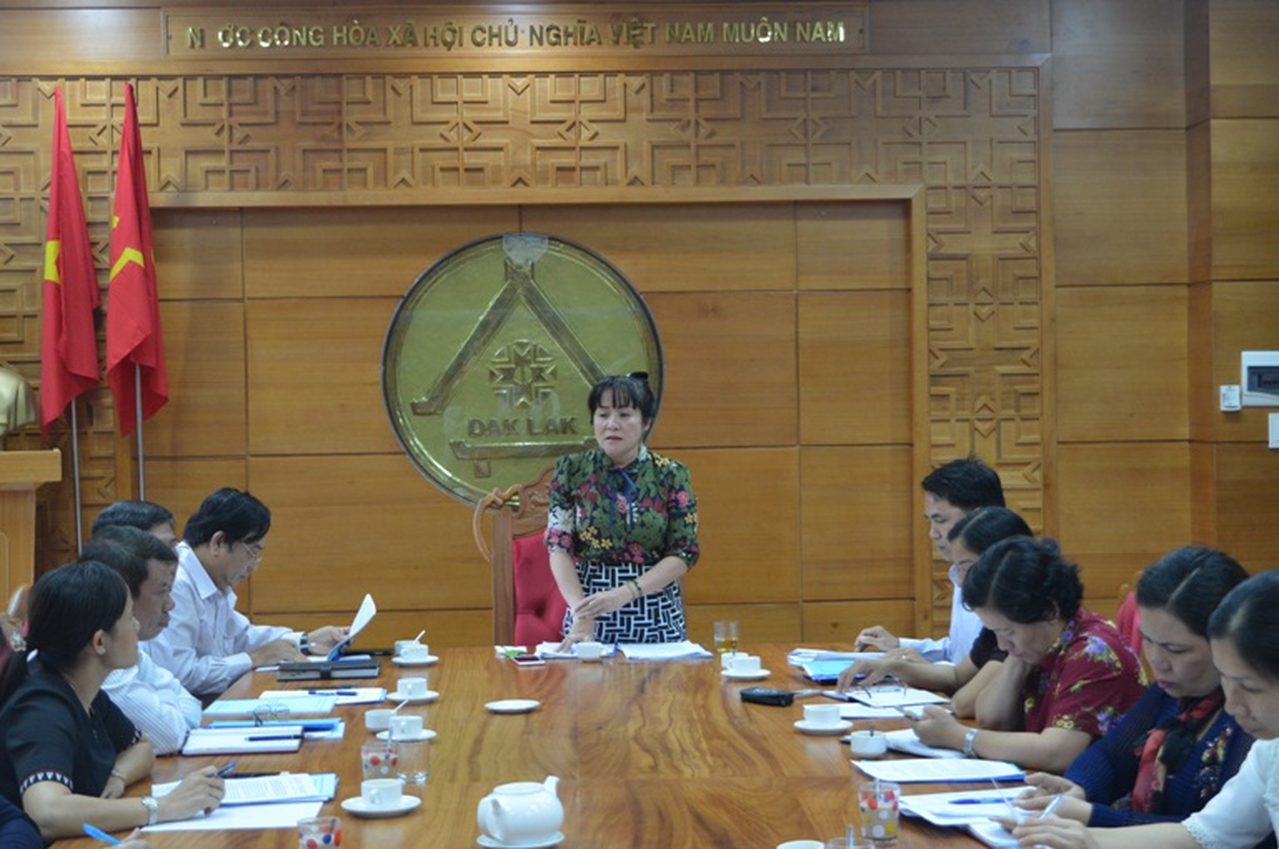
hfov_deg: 33.4
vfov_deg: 22.6
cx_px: 640
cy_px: 424
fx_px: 2129
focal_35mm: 60
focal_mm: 40
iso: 1600
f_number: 4.8
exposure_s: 1/40
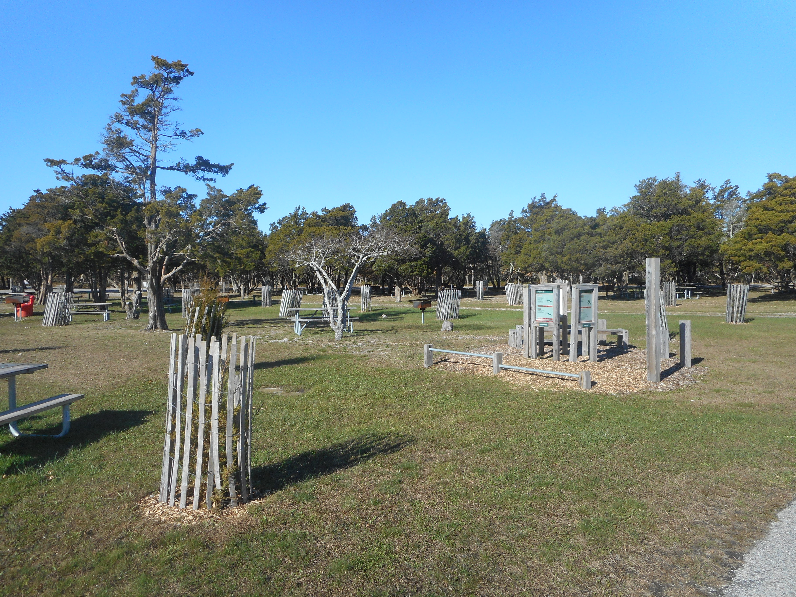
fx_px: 575
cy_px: 298
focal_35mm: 25
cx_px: 398
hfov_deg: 69.4
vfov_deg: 54.9
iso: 80
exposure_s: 1/640
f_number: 3.7
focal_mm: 4.5
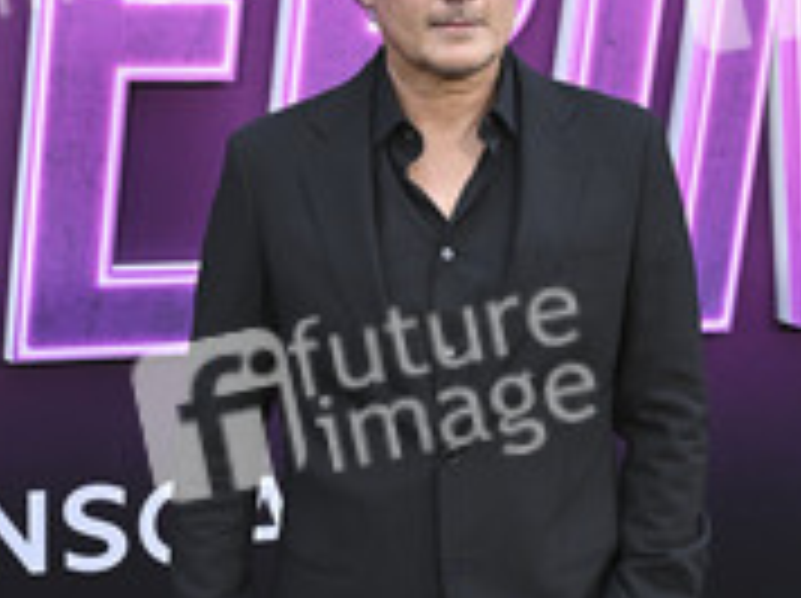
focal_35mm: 95
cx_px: 495
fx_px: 2195
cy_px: 620
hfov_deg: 20.6
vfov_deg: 15.2
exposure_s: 1/320
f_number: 5
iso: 1600
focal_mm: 44
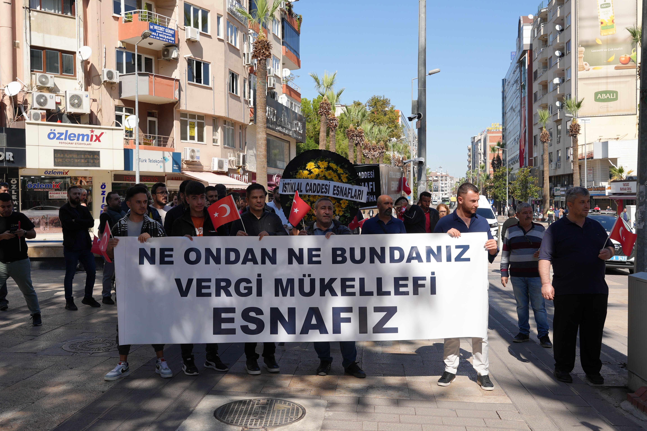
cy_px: 216
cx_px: 324
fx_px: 647
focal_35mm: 36
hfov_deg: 53.1
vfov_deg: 36.9
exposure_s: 1/800
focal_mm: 24
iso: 100
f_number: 4.5
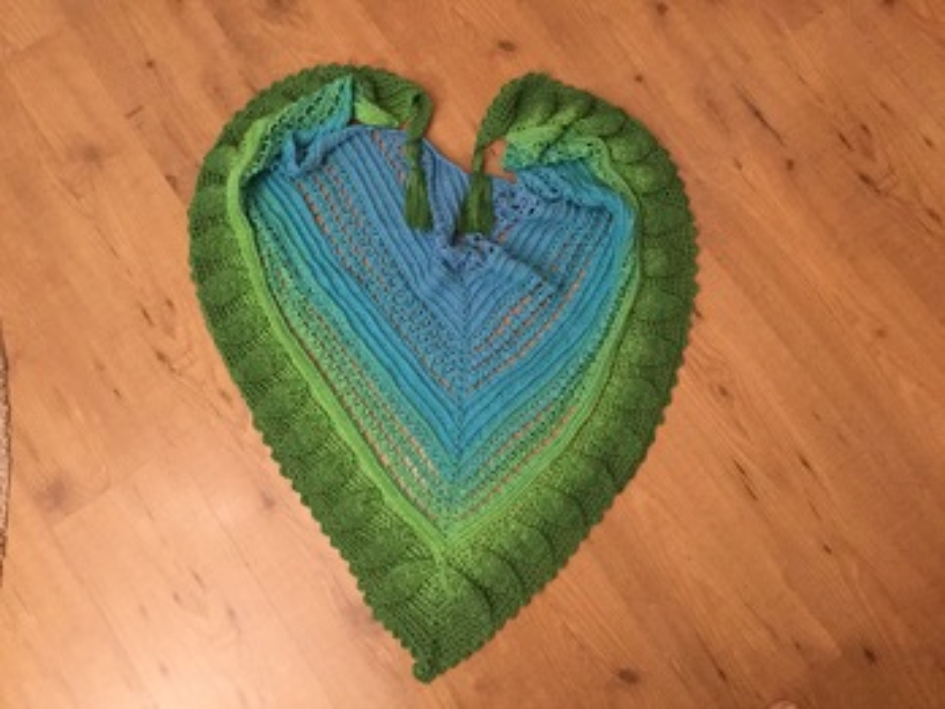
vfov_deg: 45.5
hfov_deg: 58.3
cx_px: 472
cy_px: 354
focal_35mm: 31
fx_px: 847
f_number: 2.4
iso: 250
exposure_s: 1/17
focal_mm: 3.3
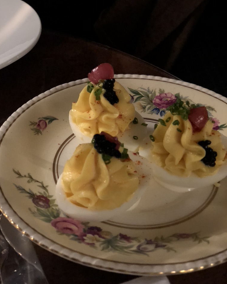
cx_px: 112
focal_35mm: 55
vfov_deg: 34.1
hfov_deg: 27.6
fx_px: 462
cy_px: 133
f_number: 2.4
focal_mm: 6
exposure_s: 1/8
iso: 250
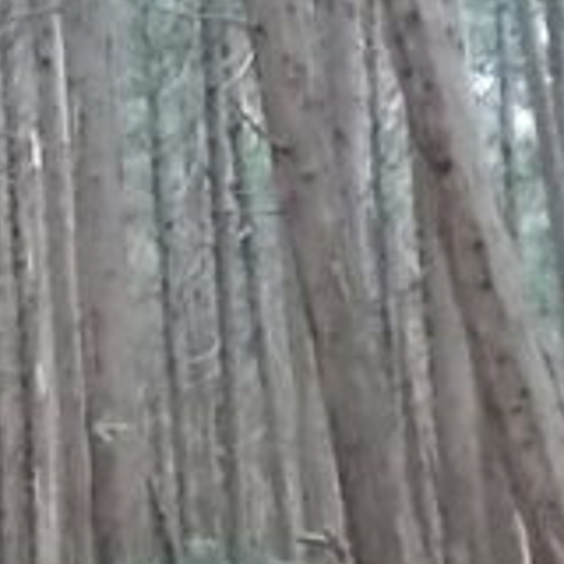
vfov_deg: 11.4
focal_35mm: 147
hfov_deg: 11.3
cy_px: 867
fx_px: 2710
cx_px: -324
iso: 640
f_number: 3.2
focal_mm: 4.6
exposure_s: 1/25
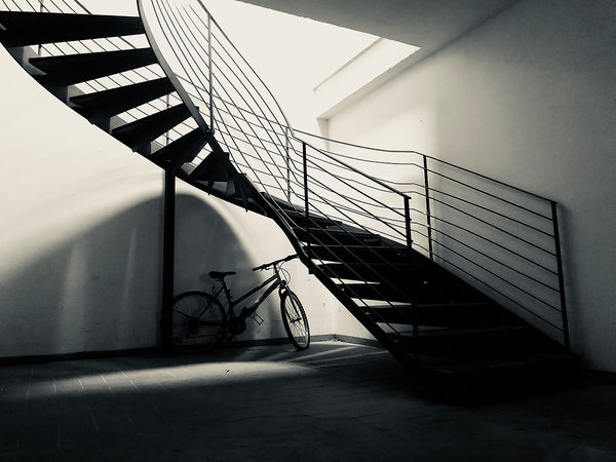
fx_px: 498
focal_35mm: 28
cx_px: 308
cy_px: 231
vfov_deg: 49.7
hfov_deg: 63.4
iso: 100
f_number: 1.8
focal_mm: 3.99
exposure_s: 1/14
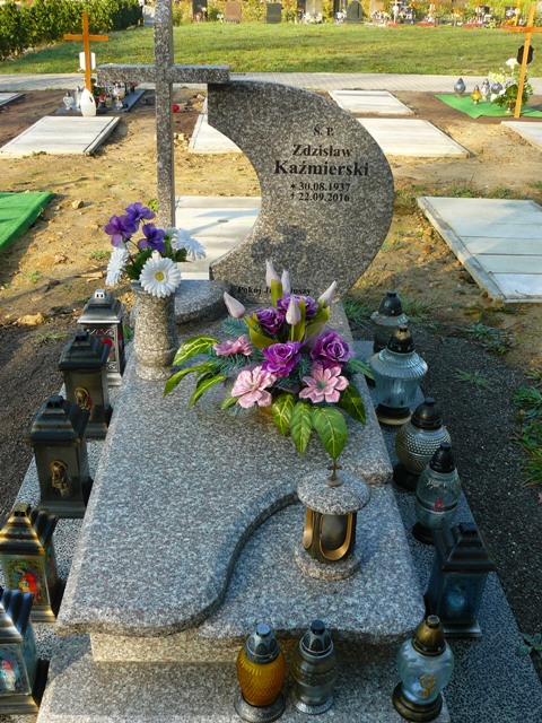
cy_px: 362
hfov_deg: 39.7
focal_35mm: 36
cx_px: 271
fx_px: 752
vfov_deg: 51.4
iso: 100
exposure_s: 1/160
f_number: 4
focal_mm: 6
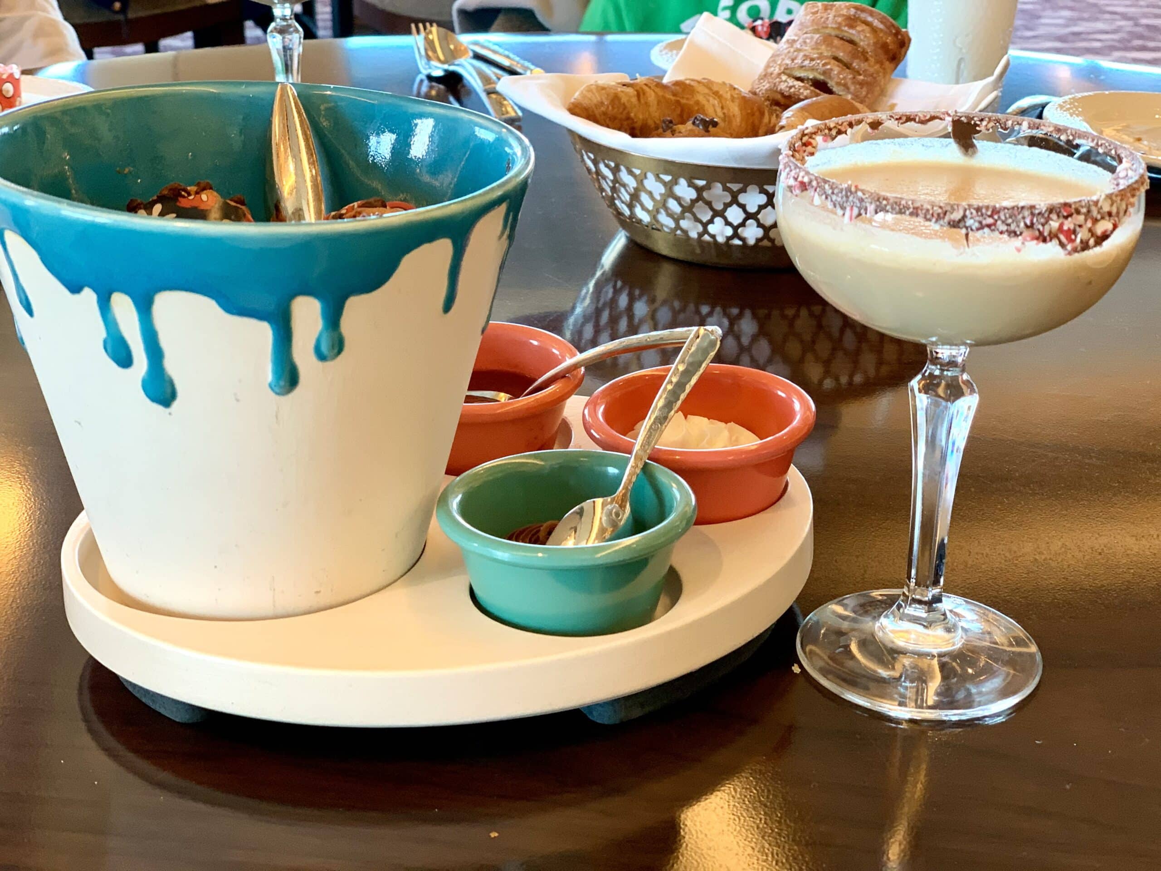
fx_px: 1744
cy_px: 436
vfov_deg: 28.0
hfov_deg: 36.8
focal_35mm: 52
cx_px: 580
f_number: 2.4
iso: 160
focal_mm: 6
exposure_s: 1/60
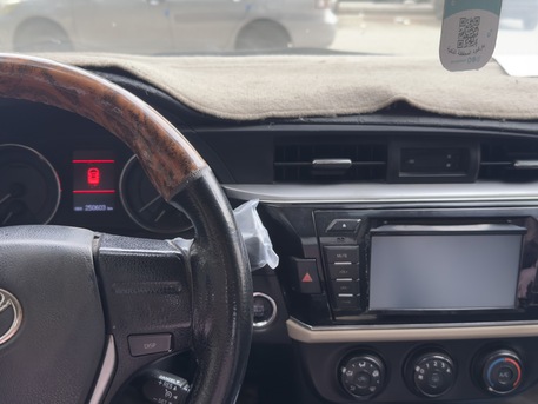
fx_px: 544
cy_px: 202
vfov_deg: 40.7
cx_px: 269
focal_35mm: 35
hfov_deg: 52.6
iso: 125
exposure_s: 1/122
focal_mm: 6.76
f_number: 1.78
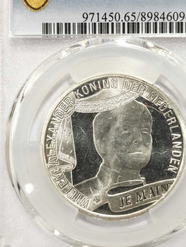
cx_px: 111
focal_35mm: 82
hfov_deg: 18.0
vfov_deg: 23.8
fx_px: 587
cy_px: 93
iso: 160
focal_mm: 5.56
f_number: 16
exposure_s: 1/100
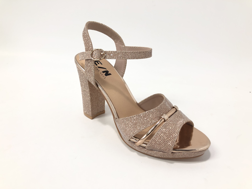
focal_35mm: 28
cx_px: 126
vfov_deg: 49.7
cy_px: 94
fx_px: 204
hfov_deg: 63.4
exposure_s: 1/33
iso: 25
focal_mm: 4
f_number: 1.8
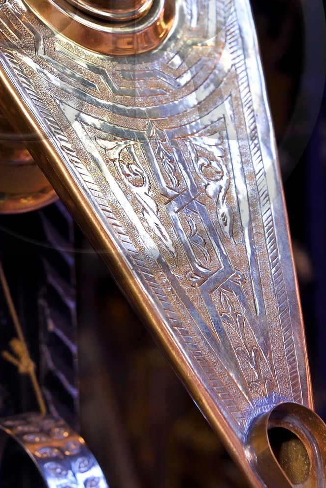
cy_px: 50
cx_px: 98
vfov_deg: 17.4
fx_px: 1576
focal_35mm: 116
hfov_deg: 11.8
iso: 800
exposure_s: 1/80
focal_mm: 48
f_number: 6.3
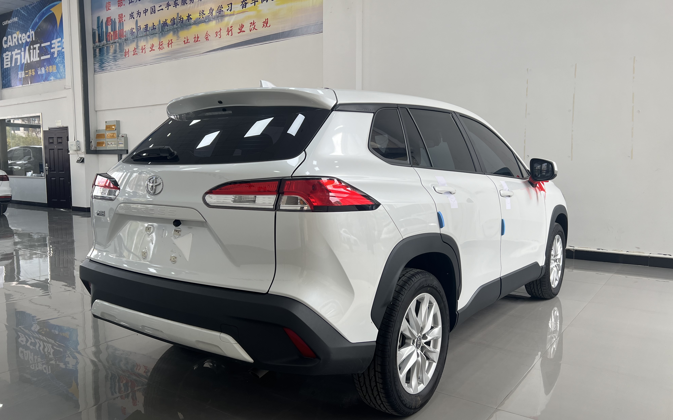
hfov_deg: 66.5
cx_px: 334
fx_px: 514
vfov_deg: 44.5
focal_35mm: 28
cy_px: 215
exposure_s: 1/314
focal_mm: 5.7
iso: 50
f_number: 1.5
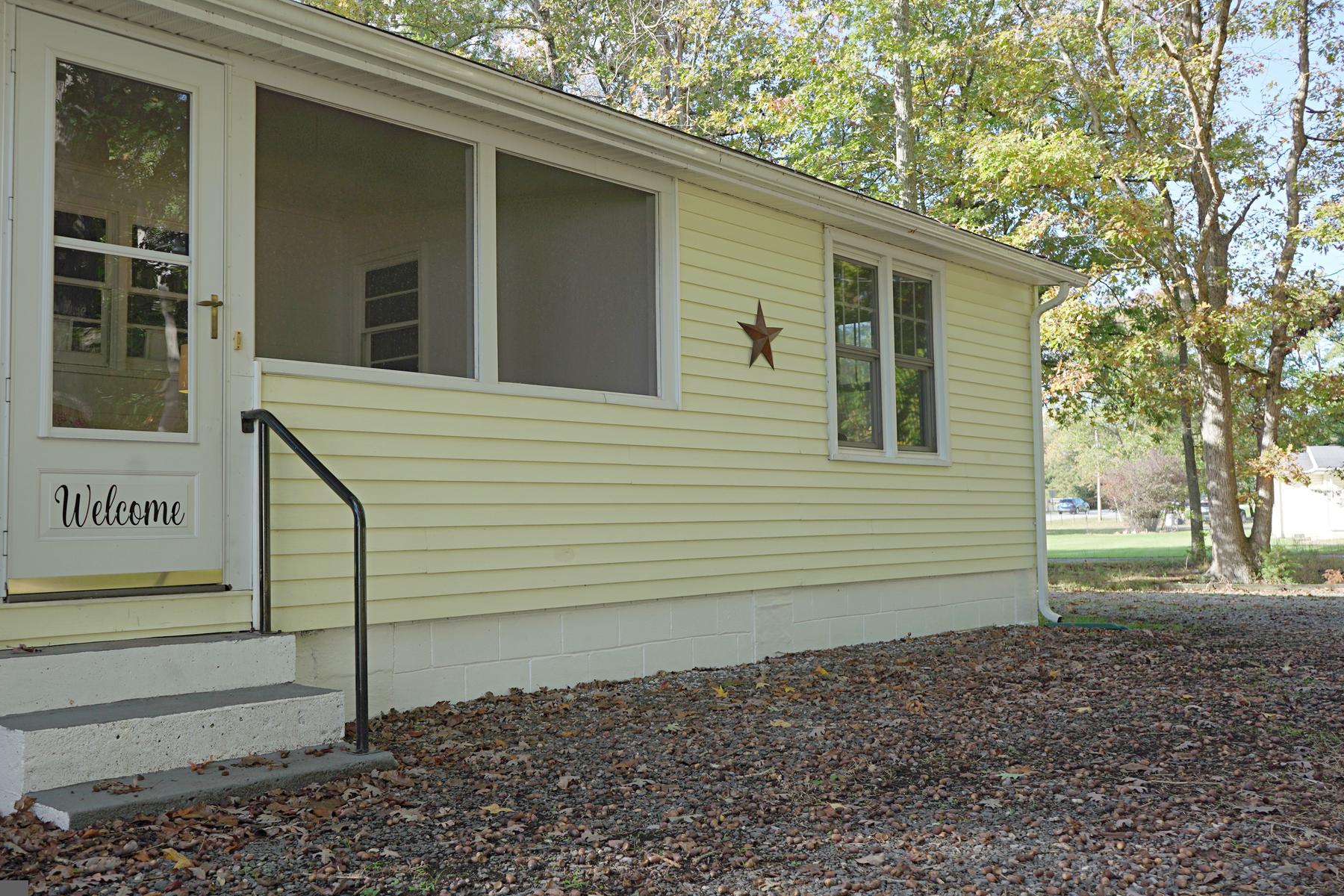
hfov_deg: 57.2
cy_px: 425
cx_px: 627
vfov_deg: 40.0
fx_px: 1232
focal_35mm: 33
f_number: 5.6
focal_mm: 29
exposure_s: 1/250
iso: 800
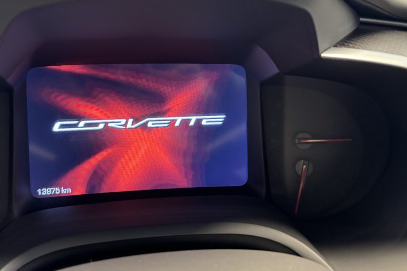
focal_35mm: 37
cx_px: 170
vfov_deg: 35.8
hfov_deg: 51.7
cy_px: 104
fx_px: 418
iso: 800
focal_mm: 6.76
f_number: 1.78
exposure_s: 1/50
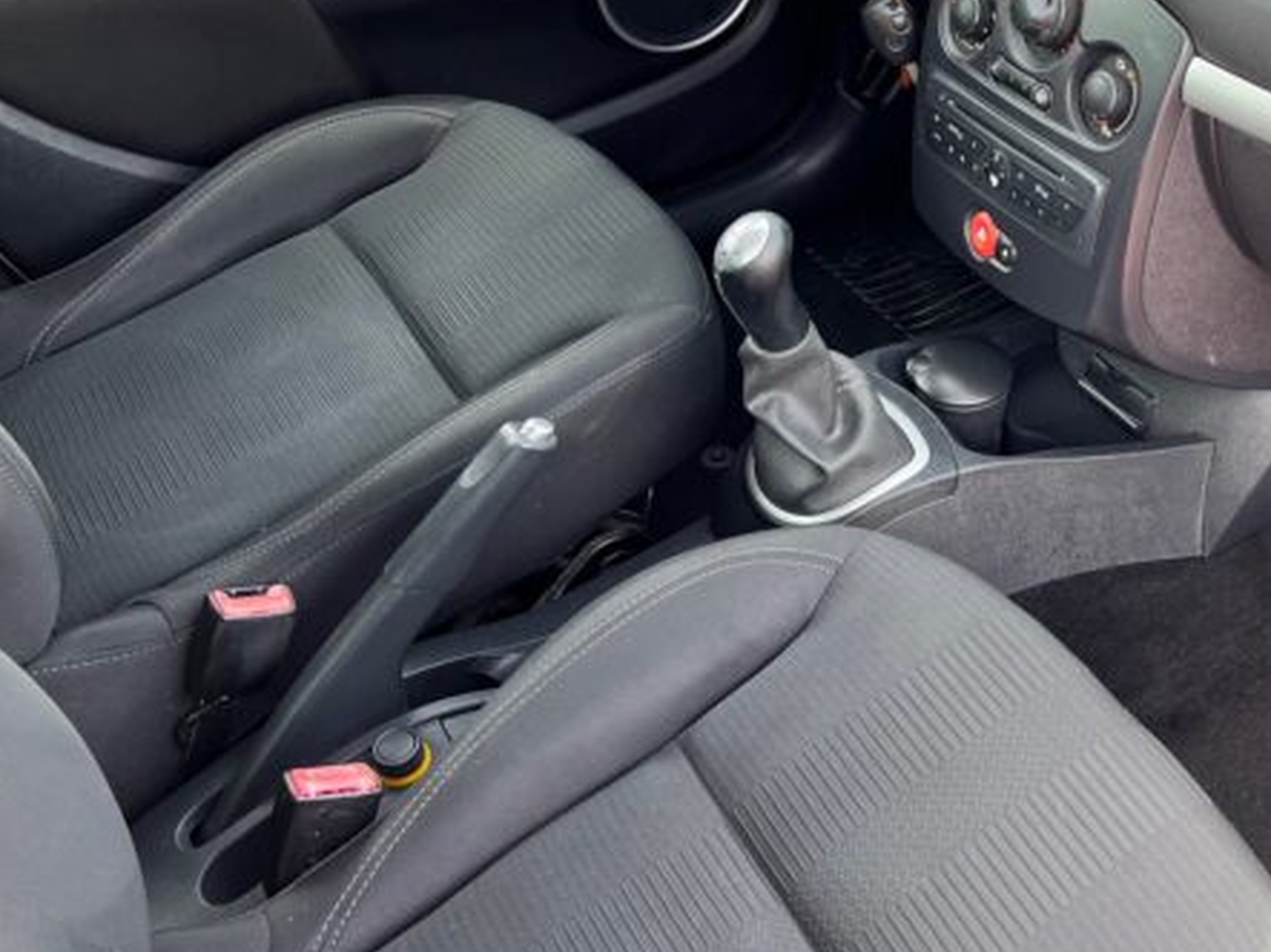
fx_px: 1725
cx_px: 1096
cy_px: 290
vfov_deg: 30.5
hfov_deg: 38.2
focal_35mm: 47
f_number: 1.5
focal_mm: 5.7
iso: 50
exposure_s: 1/121
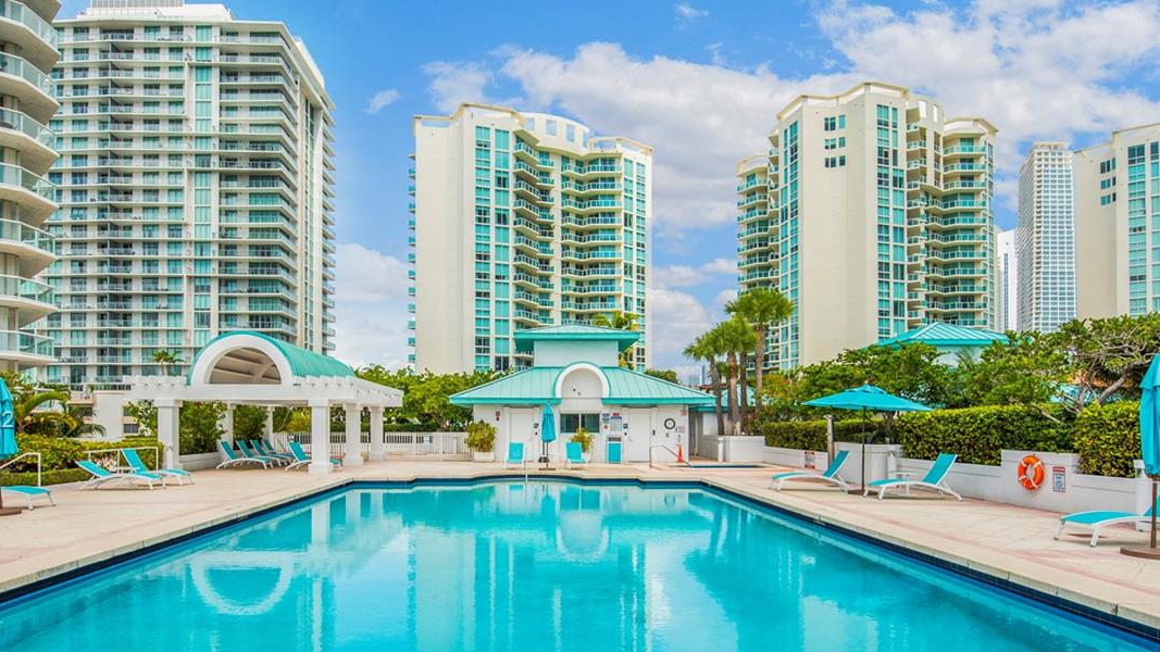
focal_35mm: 22
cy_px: 422
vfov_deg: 50.7
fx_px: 677
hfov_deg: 81.1
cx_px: 536
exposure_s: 1/250
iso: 100
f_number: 8
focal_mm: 14
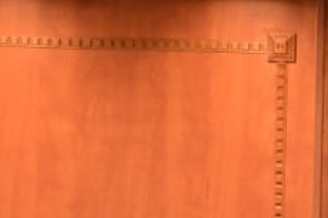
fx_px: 9723
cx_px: -174
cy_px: 430
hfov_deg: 1.9
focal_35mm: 1068
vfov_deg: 1.3
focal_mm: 160
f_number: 2.8
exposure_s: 1/250
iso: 400
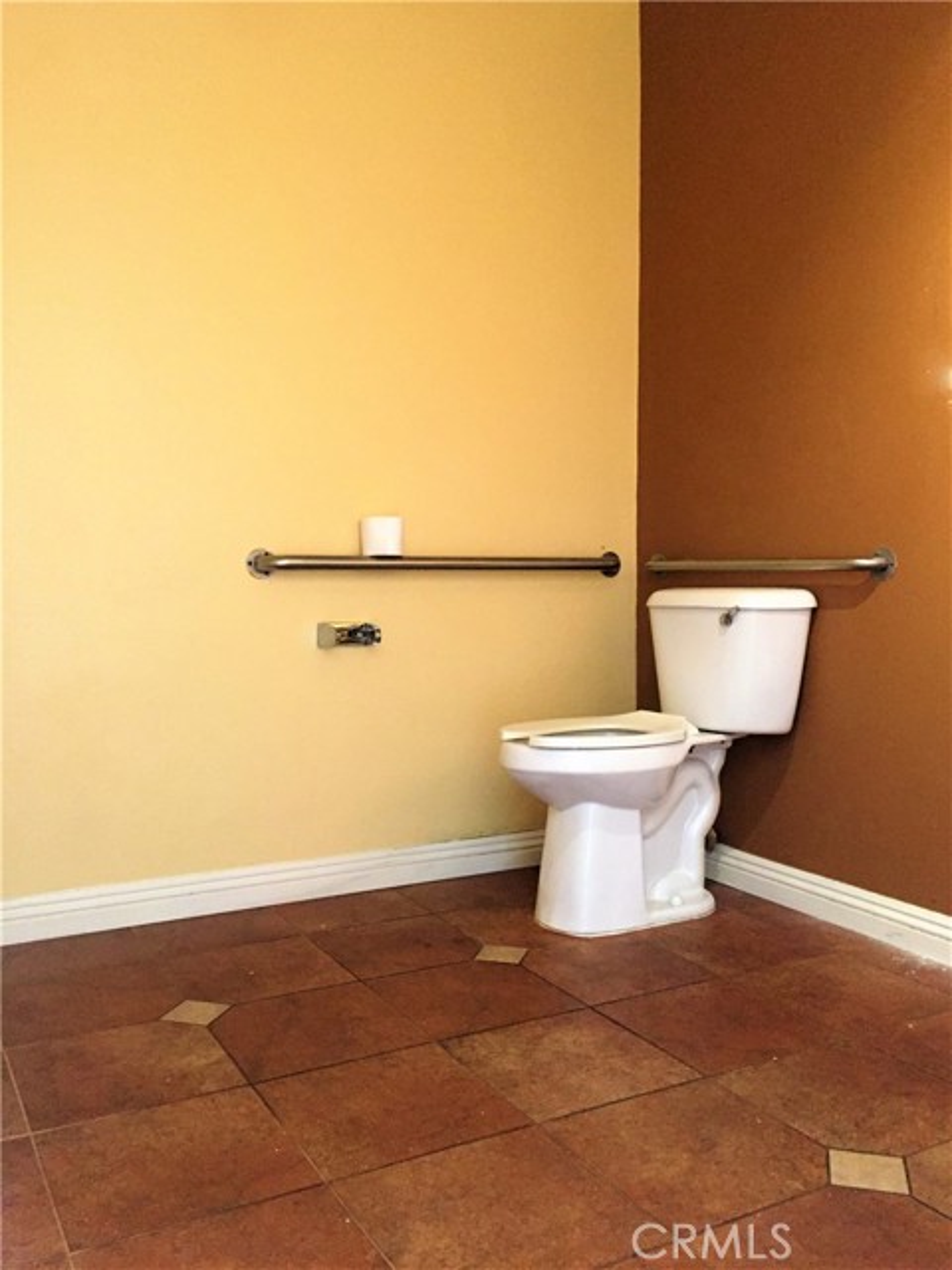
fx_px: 1063
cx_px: 476
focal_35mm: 29
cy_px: 635
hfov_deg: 48.2
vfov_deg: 61.7
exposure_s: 1/20
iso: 250
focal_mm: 4.15
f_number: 2.2
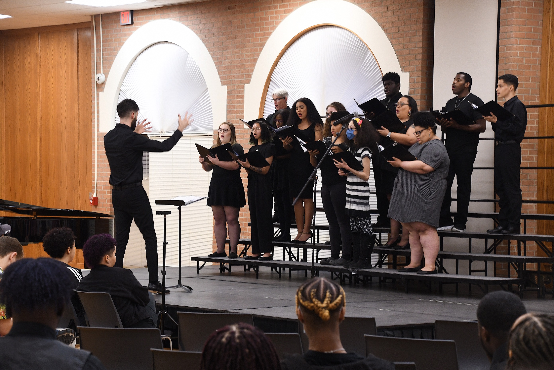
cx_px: 277
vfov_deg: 14.0
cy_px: 185
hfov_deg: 20.9
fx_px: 1500
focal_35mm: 98
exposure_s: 1/25
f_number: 6.3
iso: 1250
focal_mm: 65
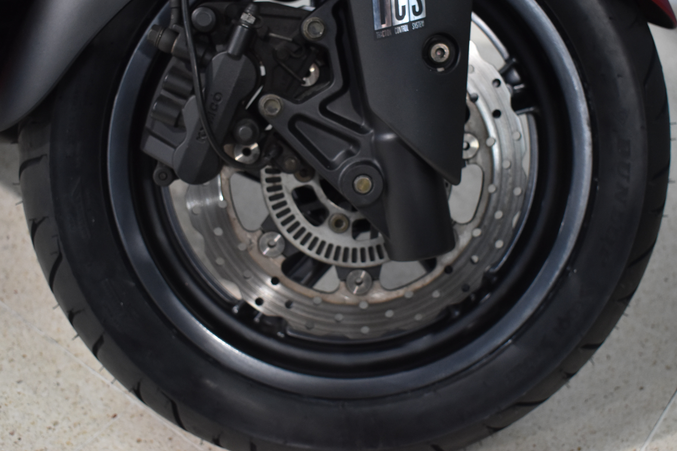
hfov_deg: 41.9
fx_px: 884
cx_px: 361
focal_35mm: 47
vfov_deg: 28.6
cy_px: 192
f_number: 4
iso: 800
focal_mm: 26
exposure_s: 1/50
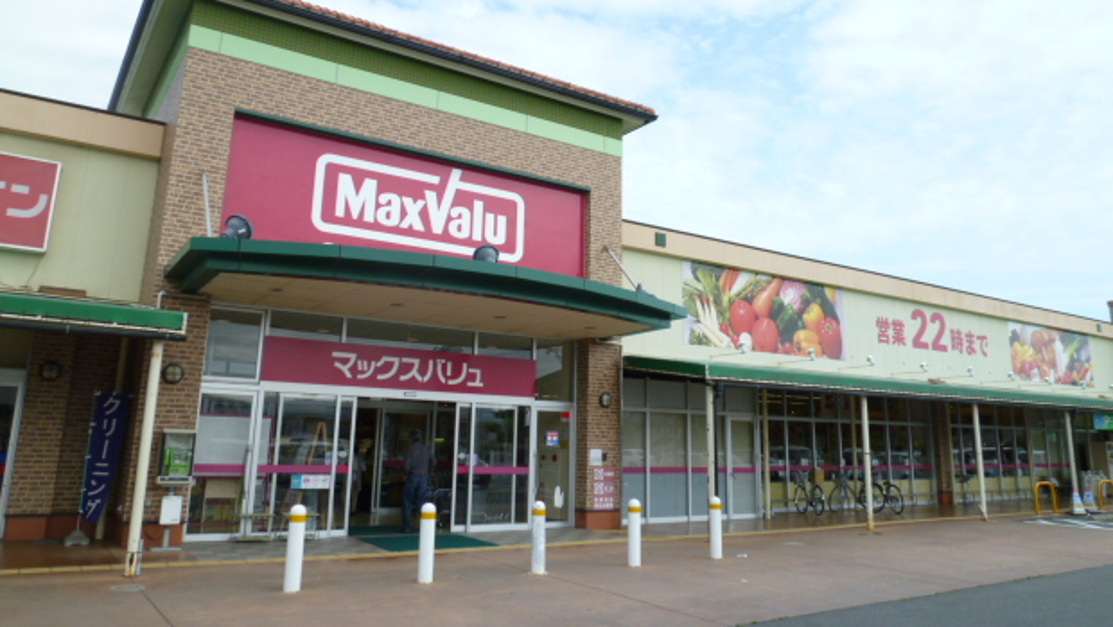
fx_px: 797
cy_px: 237
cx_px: 567
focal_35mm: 27
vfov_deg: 42.6
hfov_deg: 69.8
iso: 80
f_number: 4
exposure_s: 1/400
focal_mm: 4.3
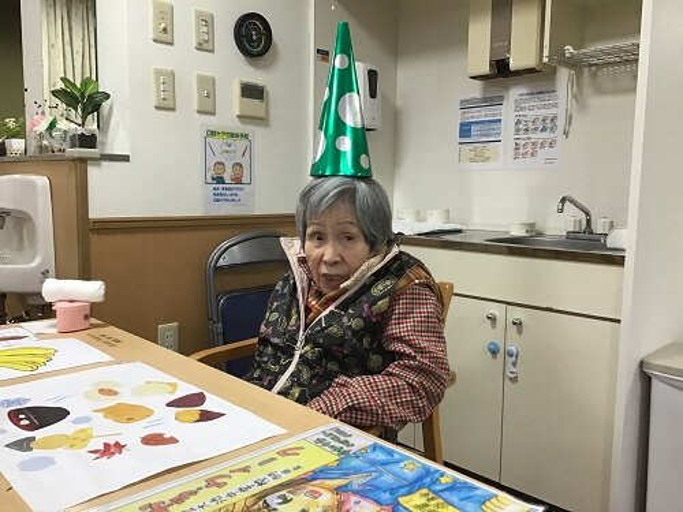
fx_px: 612
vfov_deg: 45.4
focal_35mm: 31
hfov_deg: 58.4
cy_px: 256
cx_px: 342
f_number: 2.4
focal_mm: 3.3
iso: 32
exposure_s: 1/30
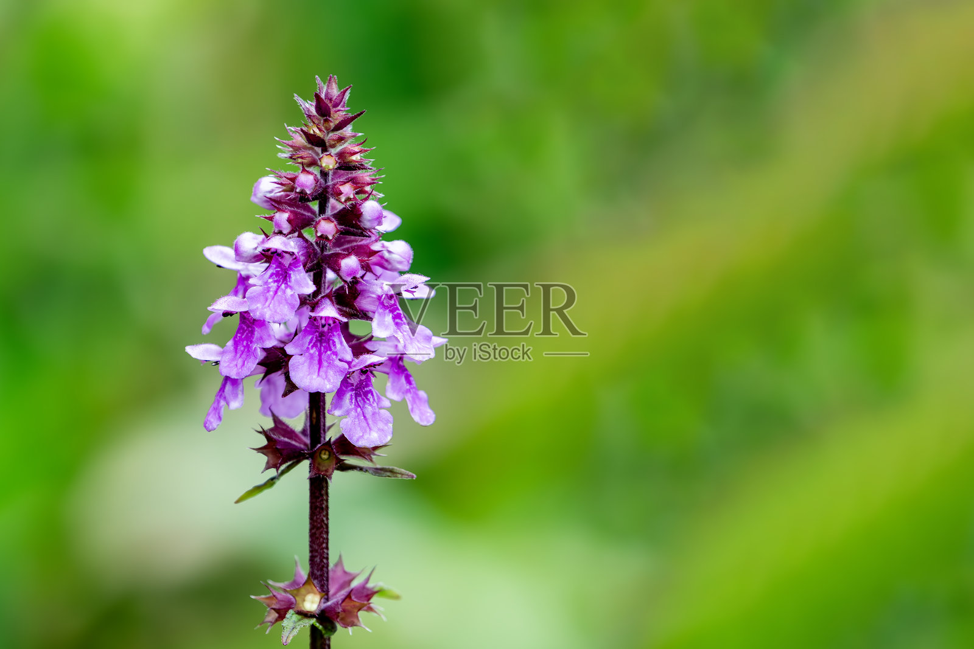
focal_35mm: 400
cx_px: 487
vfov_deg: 3.4
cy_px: 324
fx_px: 10822
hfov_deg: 5.2
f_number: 8
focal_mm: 400
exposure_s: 1/500
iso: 1600
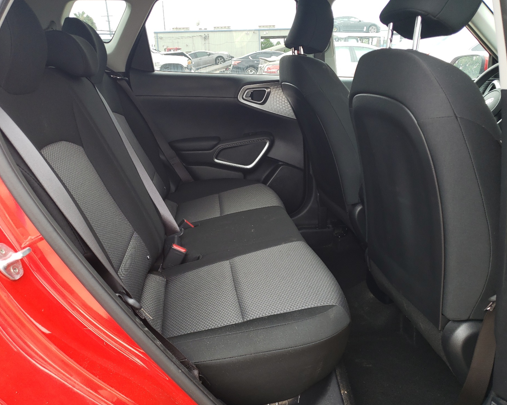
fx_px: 420
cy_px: 204
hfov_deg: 62.2
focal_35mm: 28
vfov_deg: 51.5
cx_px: 267
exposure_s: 1/149
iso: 50
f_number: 1.5
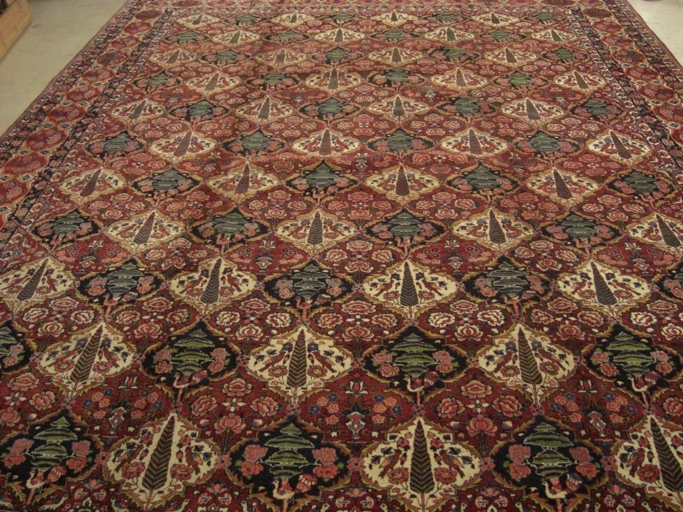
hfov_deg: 49.0
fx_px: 750
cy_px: 256
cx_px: 342
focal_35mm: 38
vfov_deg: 37.7
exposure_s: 1/60
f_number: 2.8
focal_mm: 7.9
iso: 800
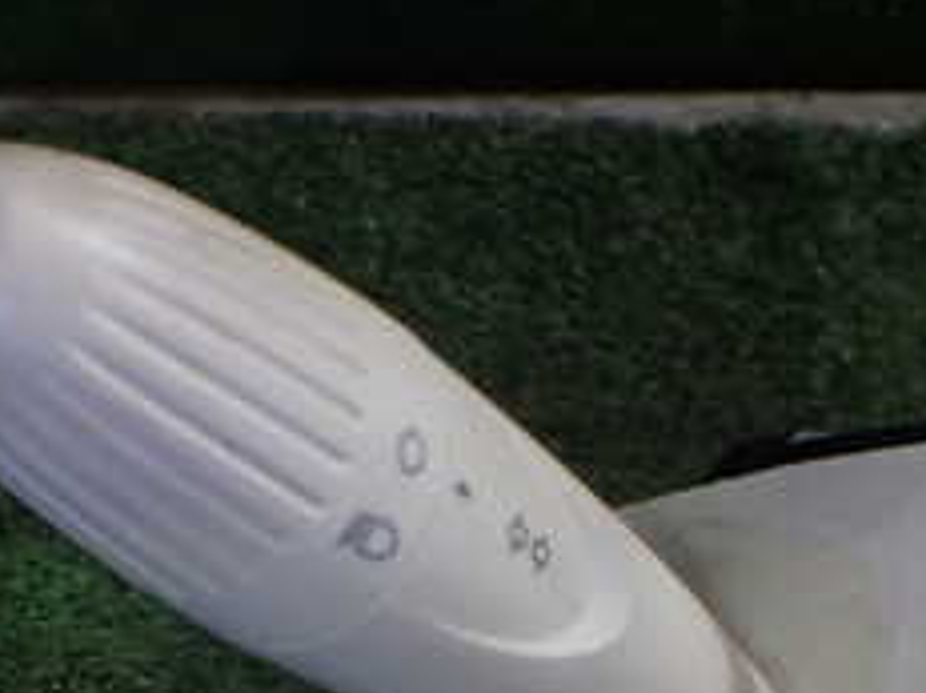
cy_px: 821
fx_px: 2085
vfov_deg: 18.0
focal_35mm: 78
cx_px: 321
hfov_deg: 24.9
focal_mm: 5.4
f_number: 2.3
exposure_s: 1/125
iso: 400
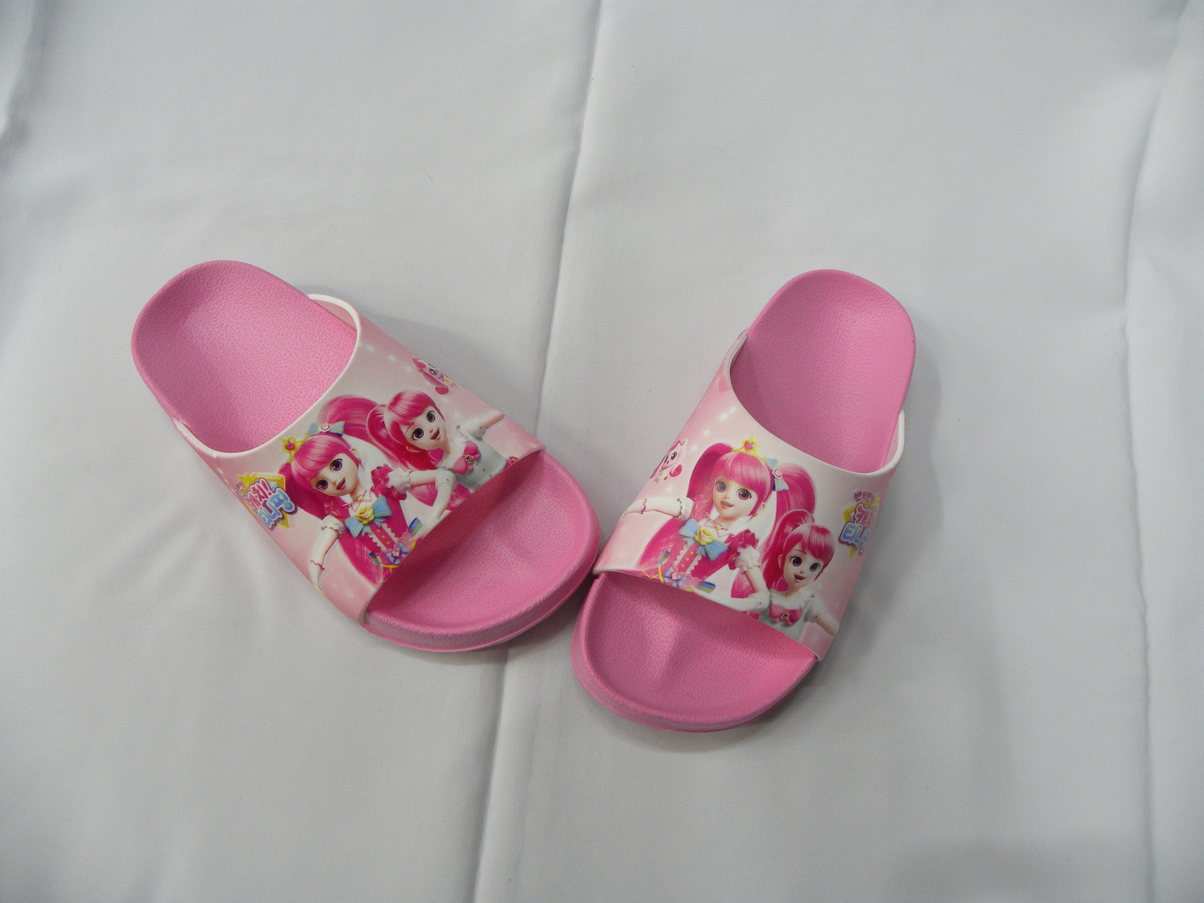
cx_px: 602
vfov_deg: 53.1
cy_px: 452
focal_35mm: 26
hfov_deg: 67.3
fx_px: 904
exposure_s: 1/60
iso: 158
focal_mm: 4.6
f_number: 2.8
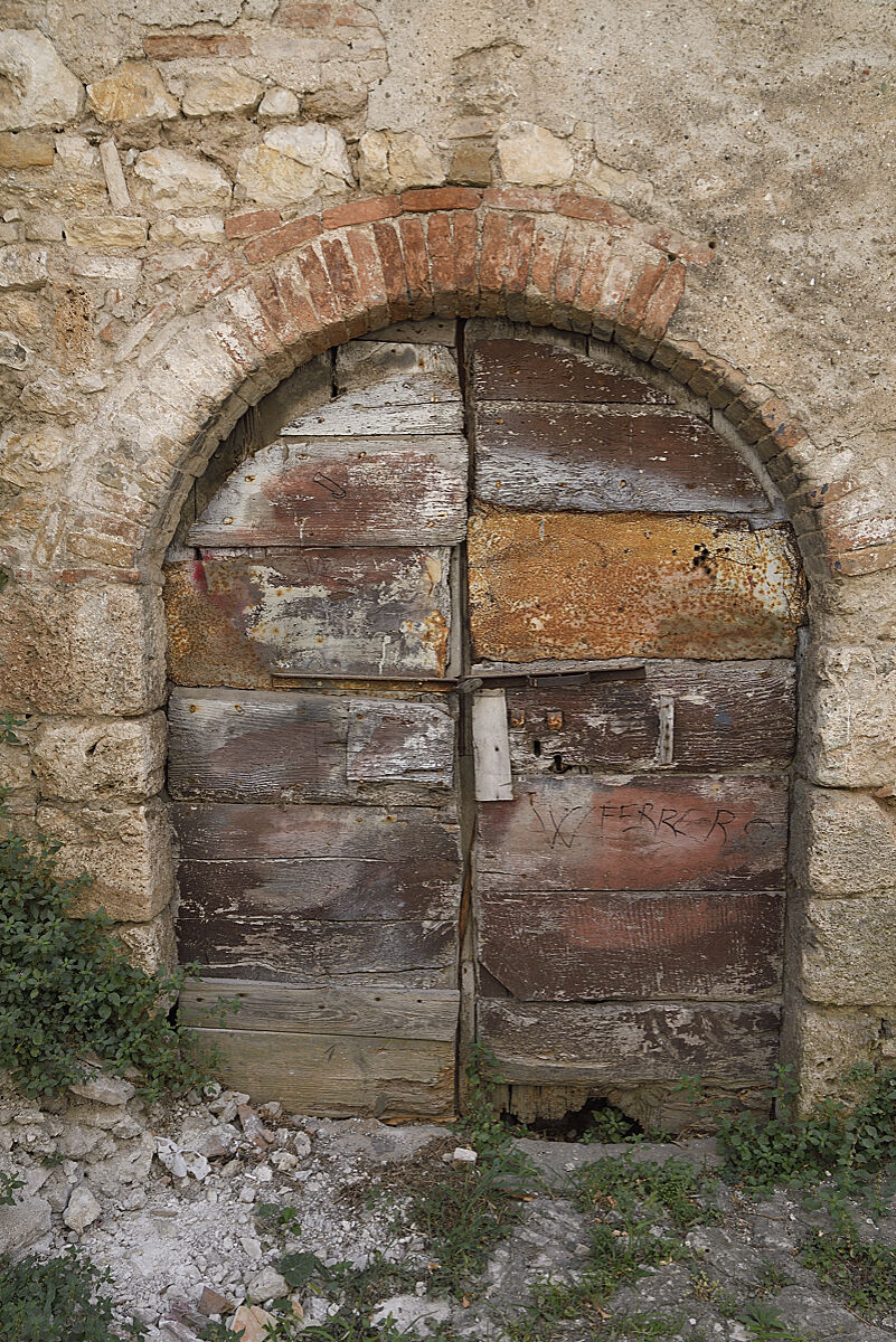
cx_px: 448
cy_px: 671
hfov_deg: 51.3
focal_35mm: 25
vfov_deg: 71.5
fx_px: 932
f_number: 3.5
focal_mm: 17
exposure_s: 1/320
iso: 100
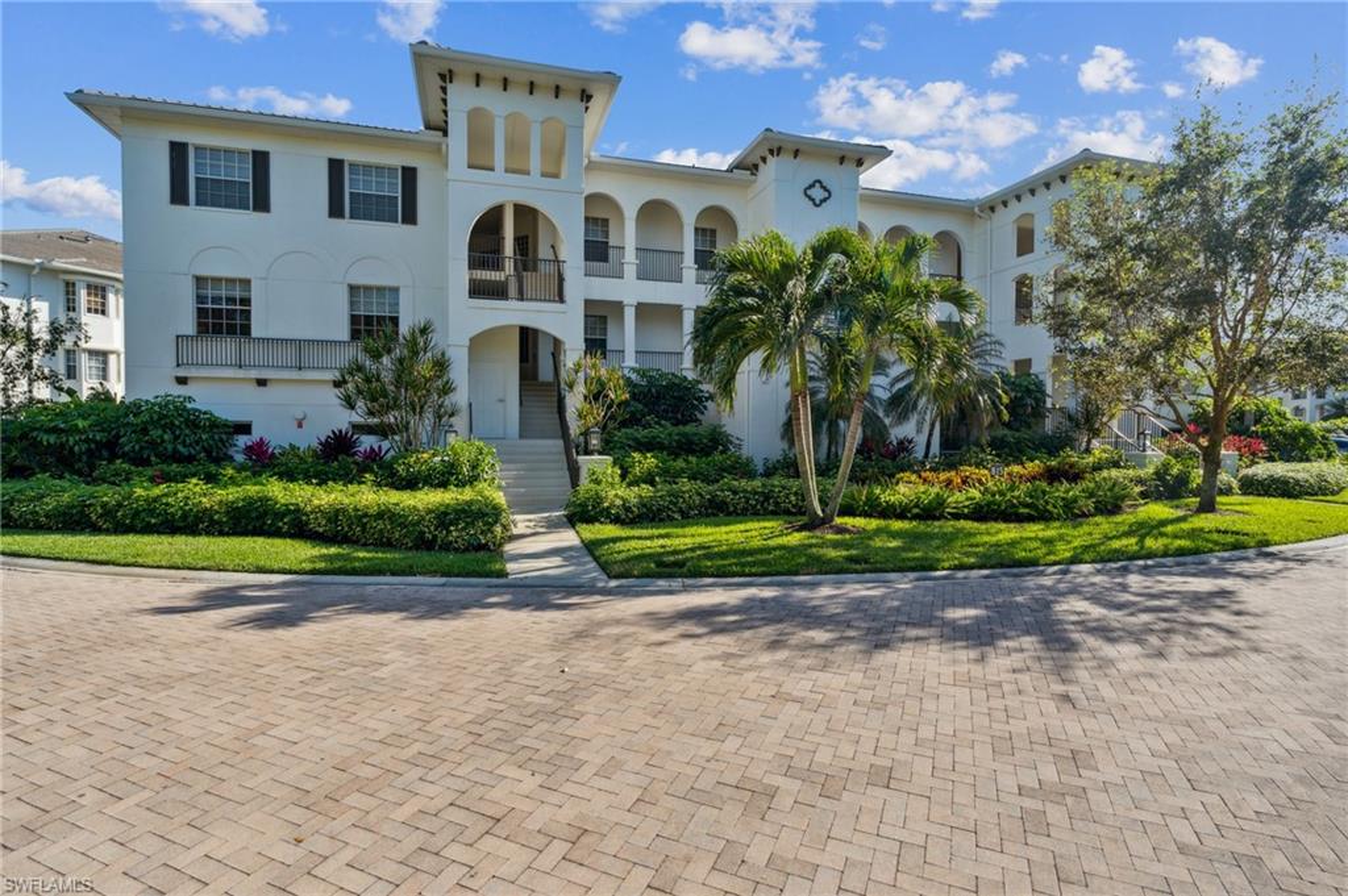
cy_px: 448
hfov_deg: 93.3
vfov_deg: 70.3
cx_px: 674
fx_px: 636
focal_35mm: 17
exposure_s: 1/250
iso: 200
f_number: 9
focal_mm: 17
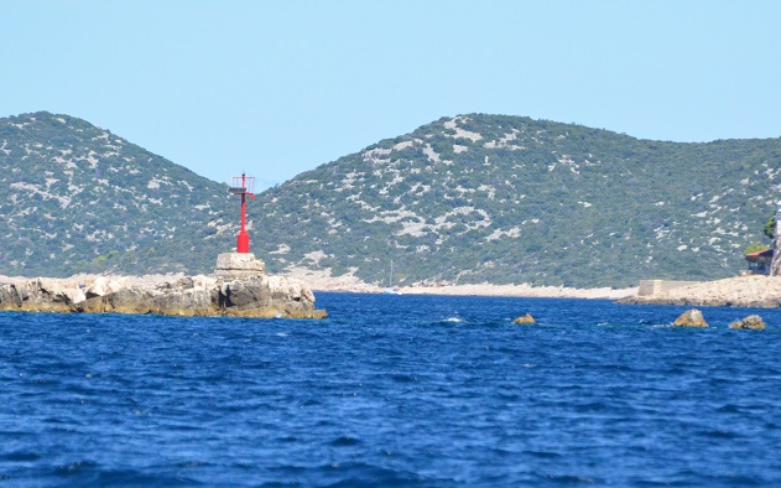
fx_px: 11831
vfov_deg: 2.4
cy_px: 280
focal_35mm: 556
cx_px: 483
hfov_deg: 3.8
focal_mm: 230
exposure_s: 1/8000
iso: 1600
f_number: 5.3
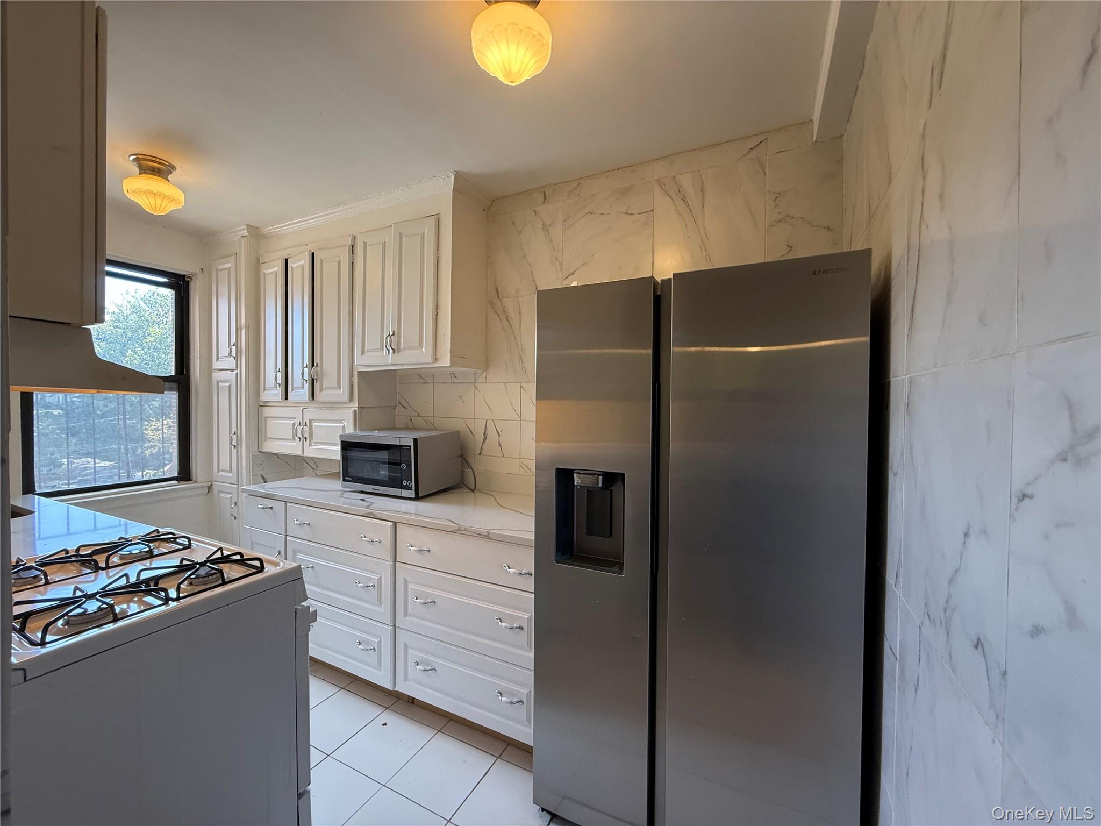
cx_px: 550
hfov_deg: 102.1
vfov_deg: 85.7
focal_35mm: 14
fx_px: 445
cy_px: 413
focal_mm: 2.22
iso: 250
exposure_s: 1/120
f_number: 2.2
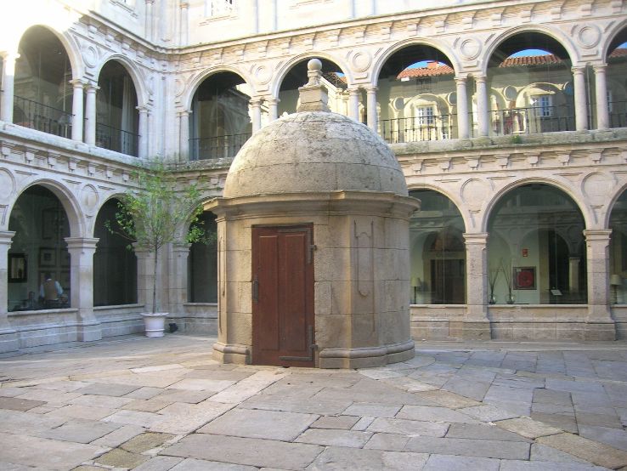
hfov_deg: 53.9
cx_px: 314
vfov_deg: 41.8
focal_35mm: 34
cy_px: 236
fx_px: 616
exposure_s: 1/24
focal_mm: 5.7
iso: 50
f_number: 2.9
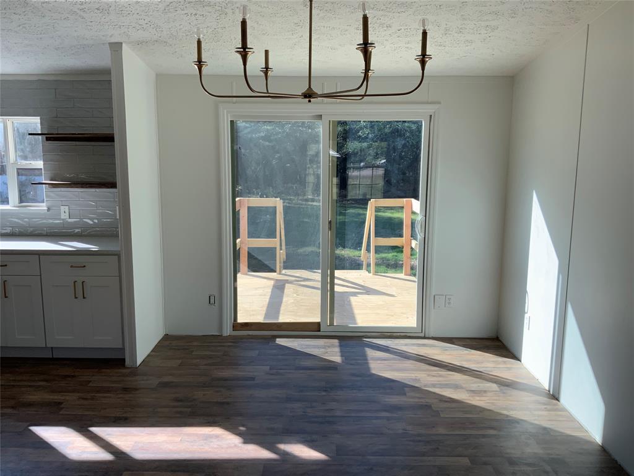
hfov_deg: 61.7
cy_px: 238
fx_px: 531
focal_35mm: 29
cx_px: 317
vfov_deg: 48.2
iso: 16
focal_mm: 3
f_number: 1.8
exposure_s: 1/358
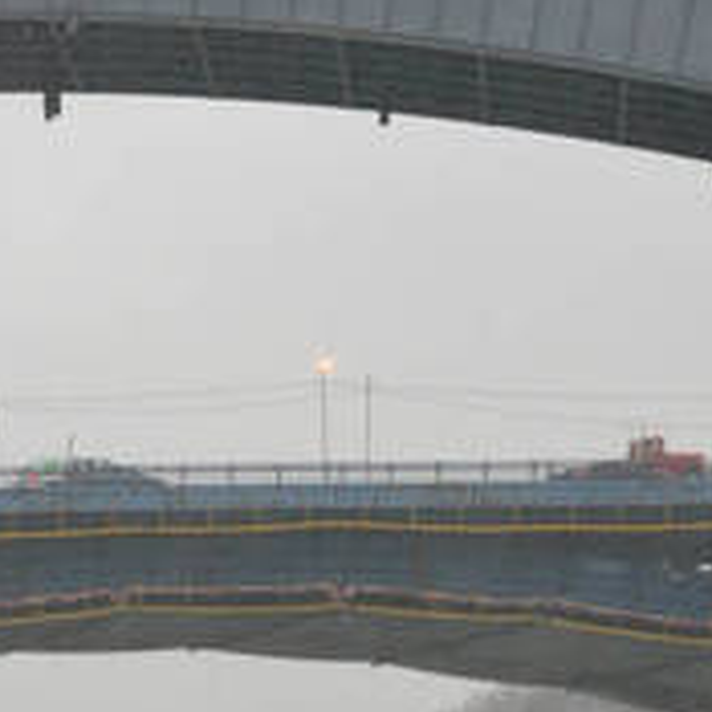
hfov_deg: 4.2
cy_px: 285
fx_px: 9727
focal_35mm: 418
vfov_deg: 4.2
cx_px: 297
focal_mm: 82
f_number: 5.3
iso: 280
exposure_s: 1/200
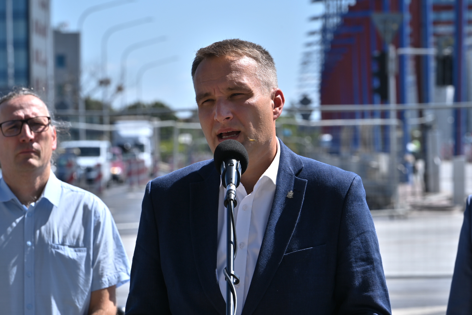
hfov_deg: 11.4
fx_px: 2360
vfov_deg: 7.6
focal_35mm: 180
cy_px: 158
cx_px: 236
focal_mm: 180
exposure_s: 1/200
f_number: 11
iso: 100
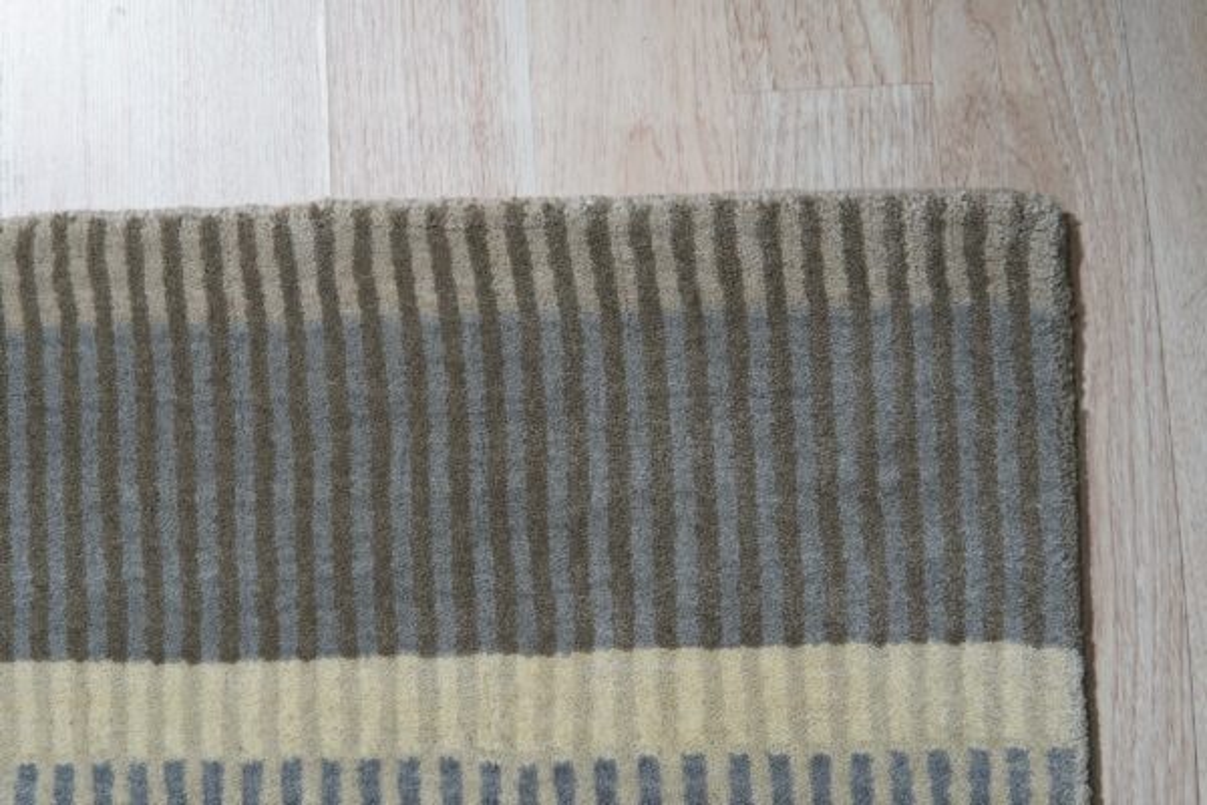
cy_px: 402
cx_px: 604
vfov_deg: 29.9
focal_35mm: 45
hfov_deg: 43.6
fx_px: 1509
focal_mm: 30
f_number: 4
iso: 800
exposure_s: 1/320
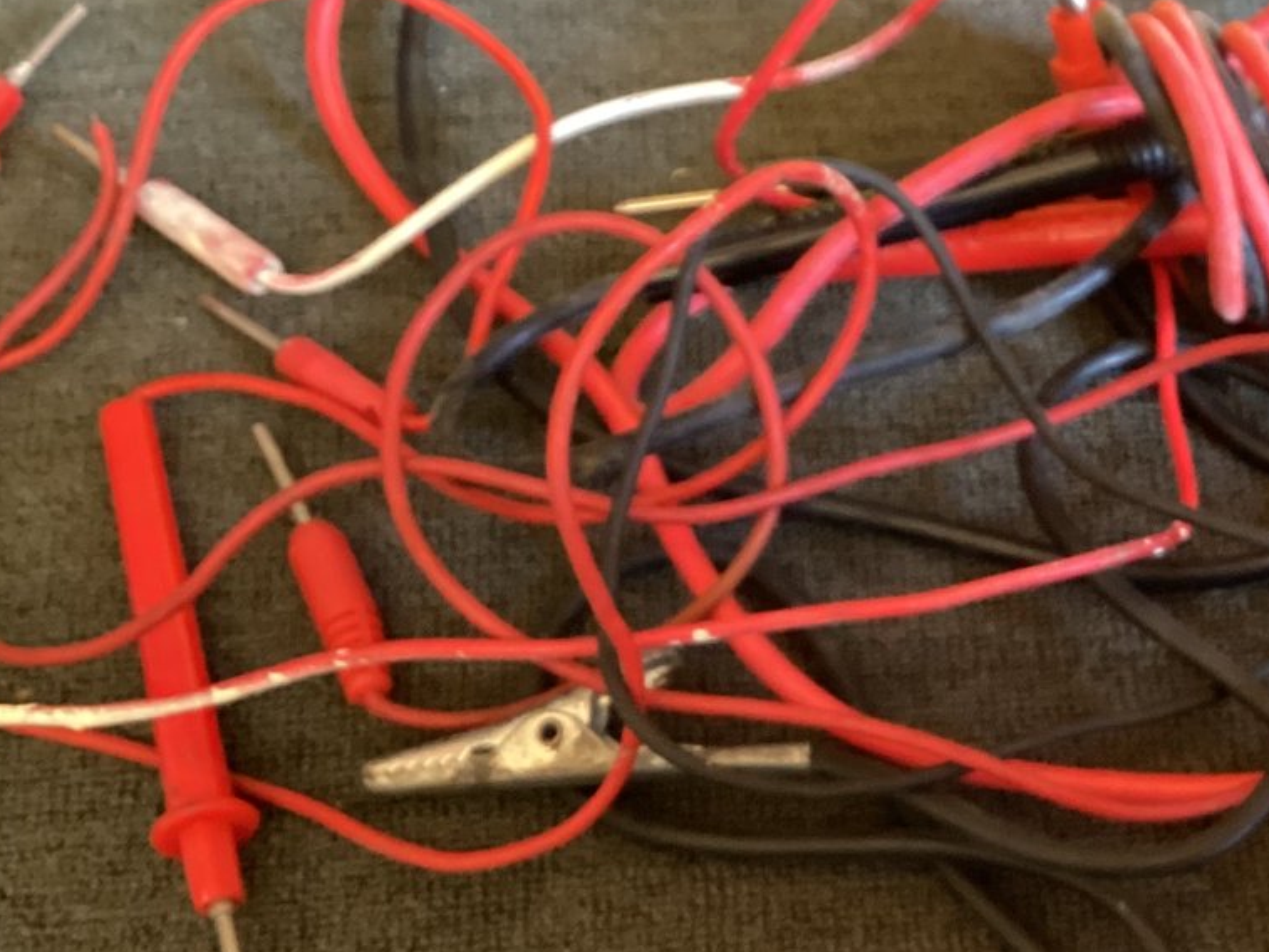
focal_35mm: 62
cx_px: 1168
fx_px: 2273
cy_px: 448
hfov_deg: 29.7
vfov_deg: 23.7
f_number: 2.4
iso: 320
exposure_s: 1/33
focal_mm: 3.3
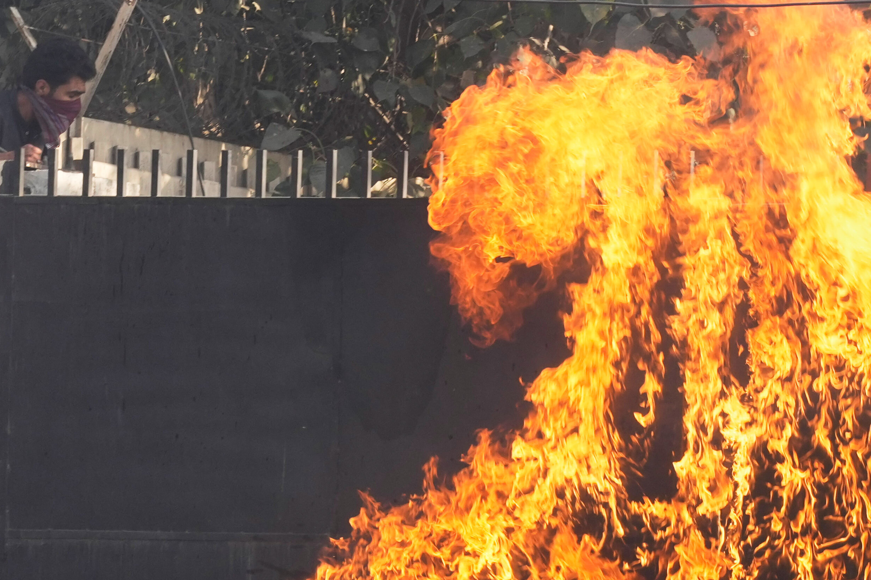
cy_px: 712
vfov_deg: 3.7
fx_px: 8853
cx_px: 470
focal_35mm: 366
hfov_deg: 5.6
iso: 400
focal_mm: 105
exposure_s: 1/320
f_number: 8
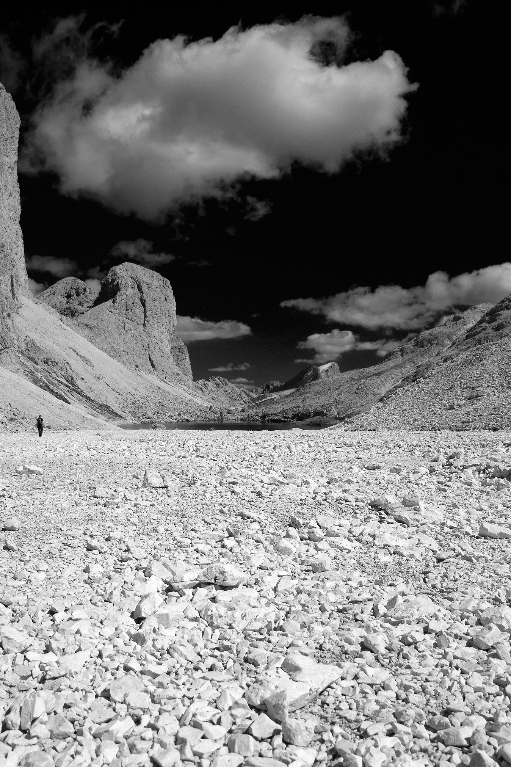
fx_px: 682
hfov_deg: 41.1
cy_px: 451
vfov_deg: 58.4
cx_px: 242
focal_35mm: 32
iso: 200
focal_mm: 18
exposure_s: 1/400
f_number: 10
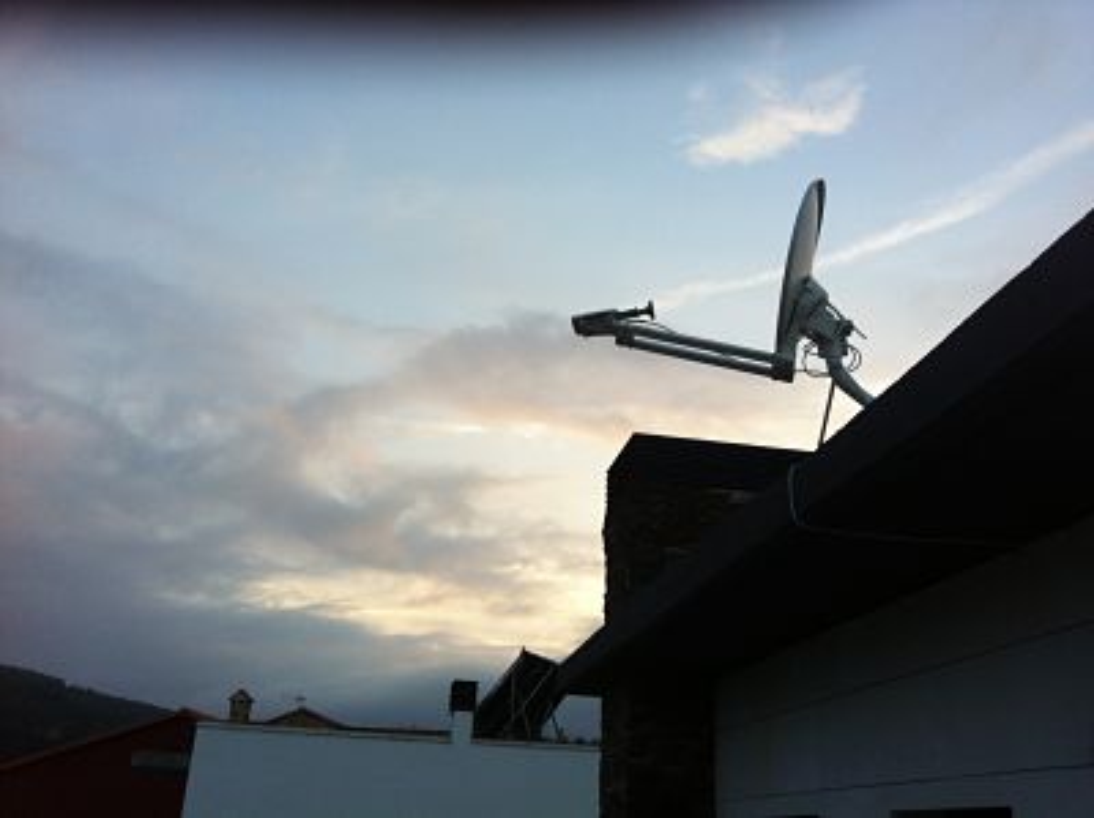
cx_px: 547
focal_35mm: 35
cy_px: 409
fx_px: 1105
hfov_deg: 52.7
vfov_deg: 40.6
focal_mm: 3.85
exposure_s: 1/272
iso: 80
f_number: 2.8
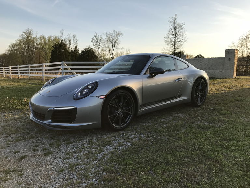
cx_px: 125
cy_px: 94
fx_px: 202
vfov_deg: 49.7
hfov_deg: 63.4
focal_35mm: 28
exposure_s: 1/967
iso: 20
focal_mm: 3.99
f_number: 1.8
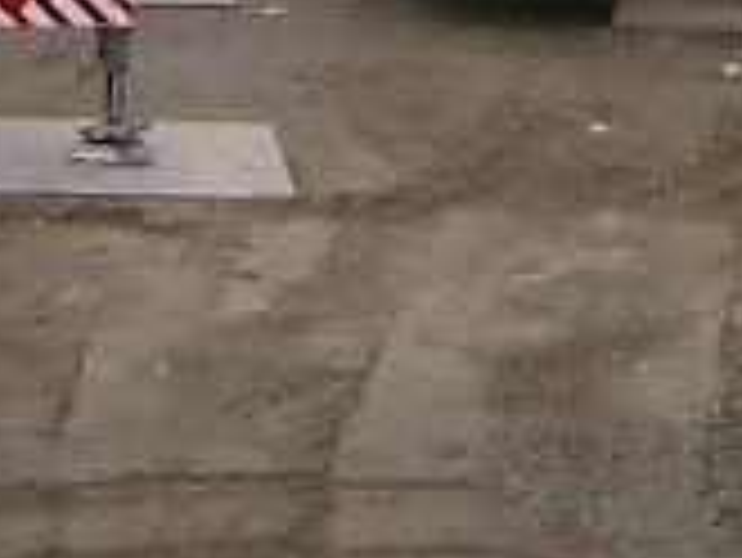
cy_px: -806
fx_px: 4912
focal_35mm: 229
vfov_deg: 6.2
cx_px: 468
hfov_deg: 8.6
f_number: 2.6
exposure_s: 1/800
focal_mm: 7.6
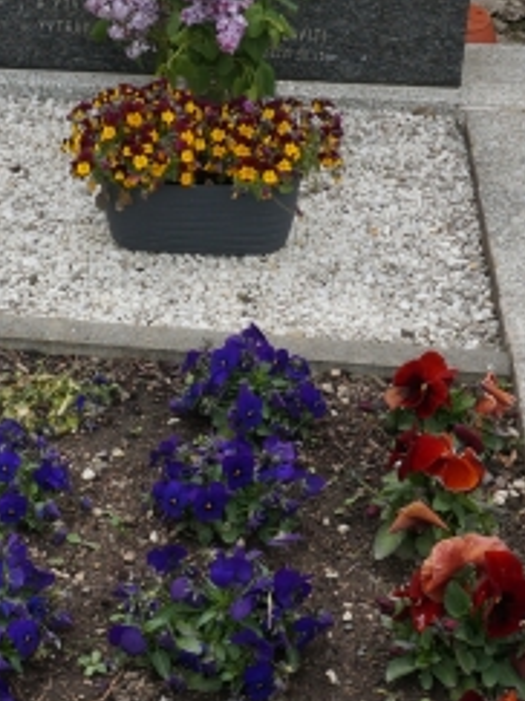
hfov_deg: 19.2
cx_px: 124
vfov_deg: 25.7
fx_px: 1538
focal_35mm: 76
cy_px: 332
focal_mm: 16
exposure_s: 1/160
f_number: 9
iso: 100
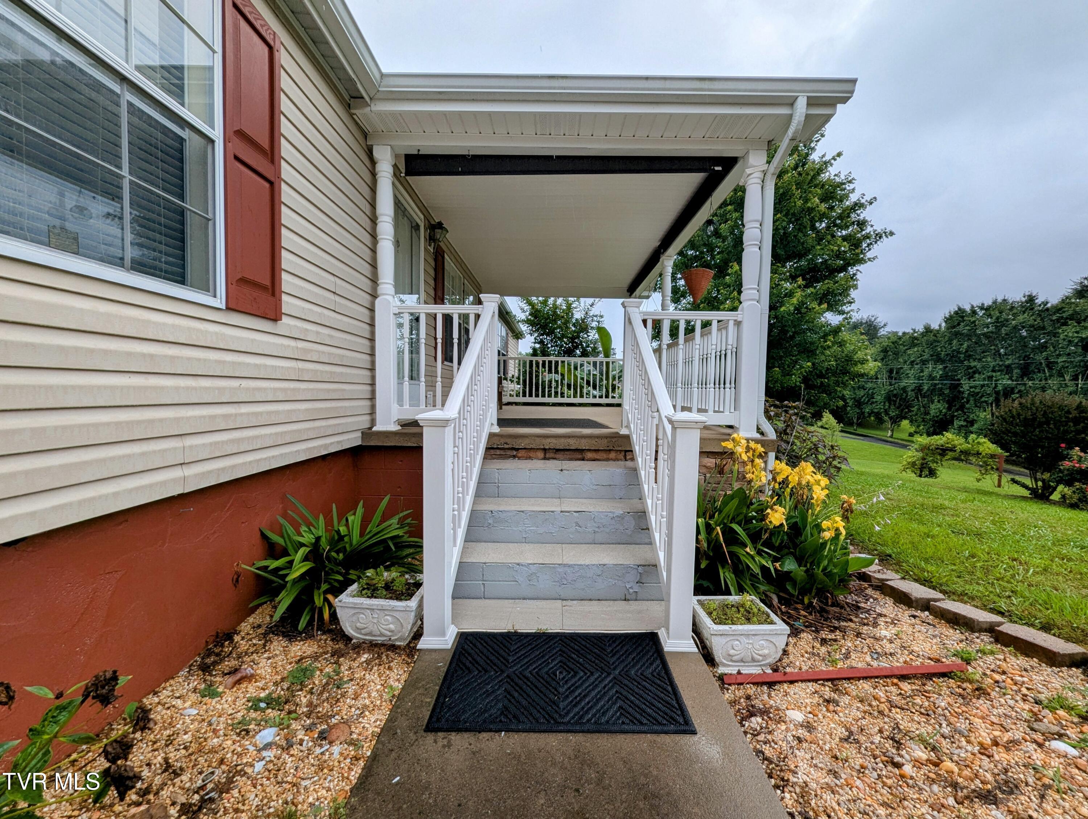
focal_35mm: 13
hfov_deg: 106.1
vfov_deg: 90.0
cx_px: 544
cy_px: 410
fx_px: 409
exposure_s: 1/887
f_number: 2.2
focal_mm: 1.95
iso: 50
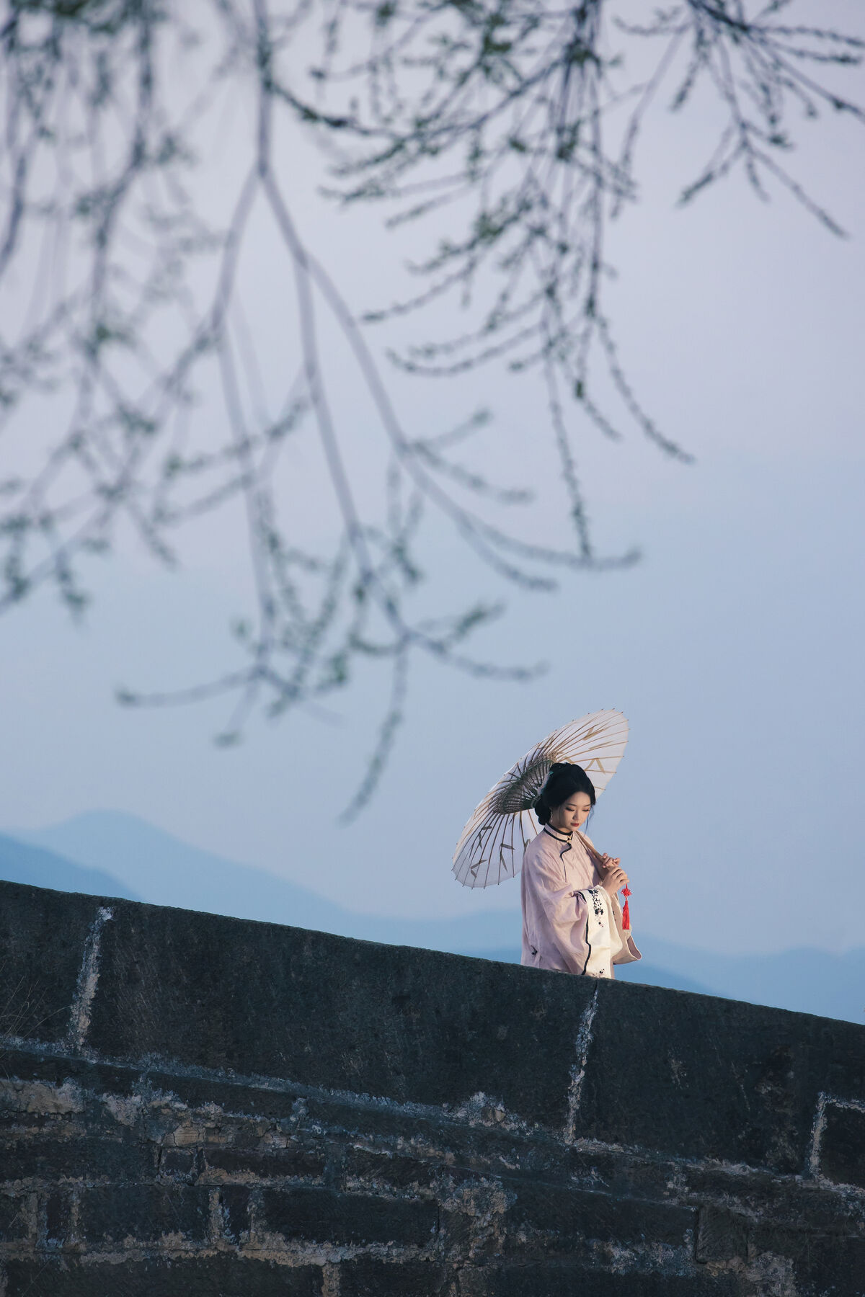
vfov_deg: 10.3
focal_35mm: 200
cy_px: 648
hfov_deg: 6.9
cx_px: 432
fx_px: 7208
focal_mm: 200
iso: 2500
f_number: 5
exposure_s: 1/200
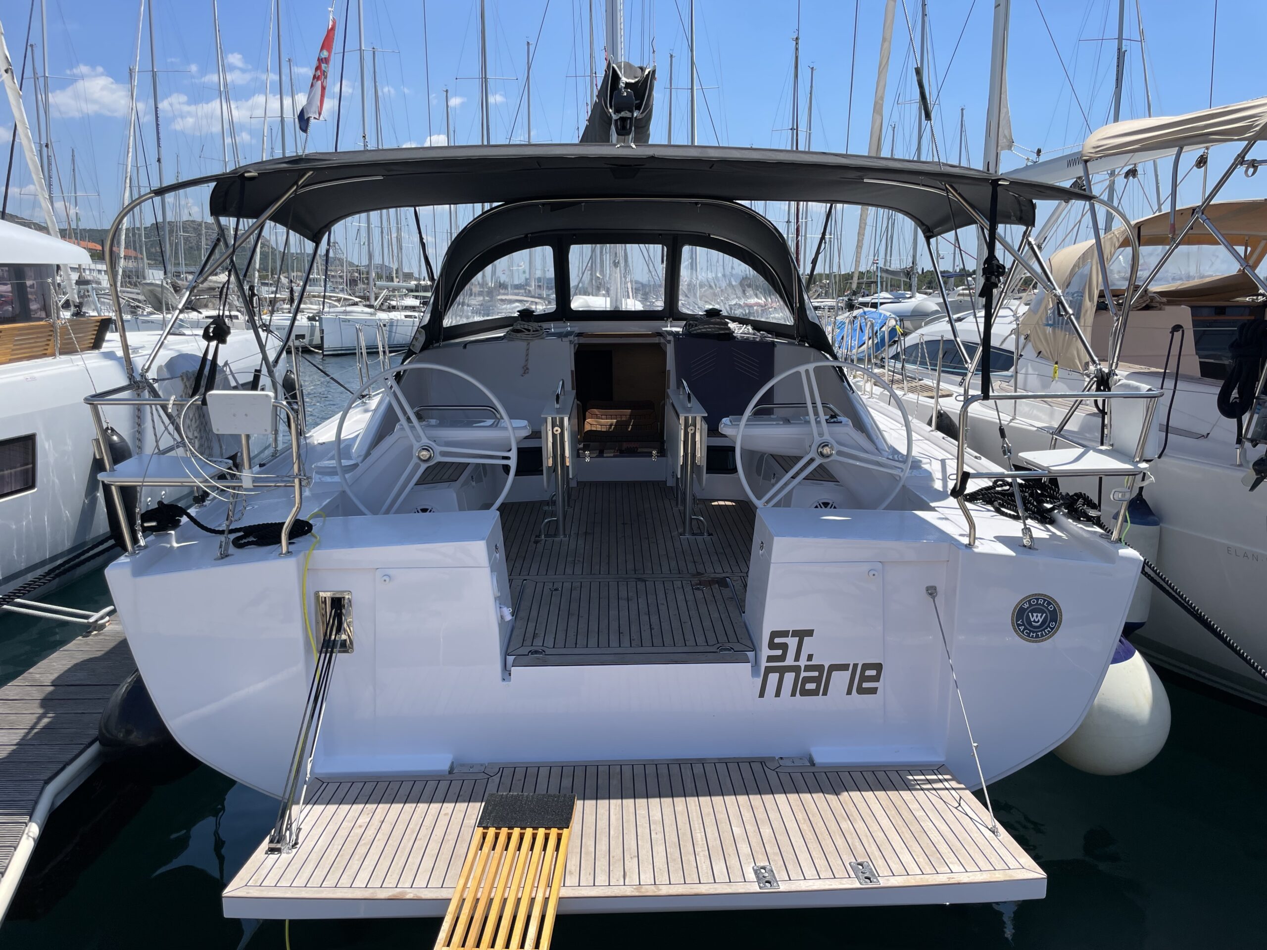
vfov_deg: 53.1
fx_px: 952
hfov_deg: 67.3
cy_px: 475
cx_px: 634
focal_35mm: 26
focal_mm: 4.2
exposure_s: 1/3610
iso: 32
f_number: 1.6
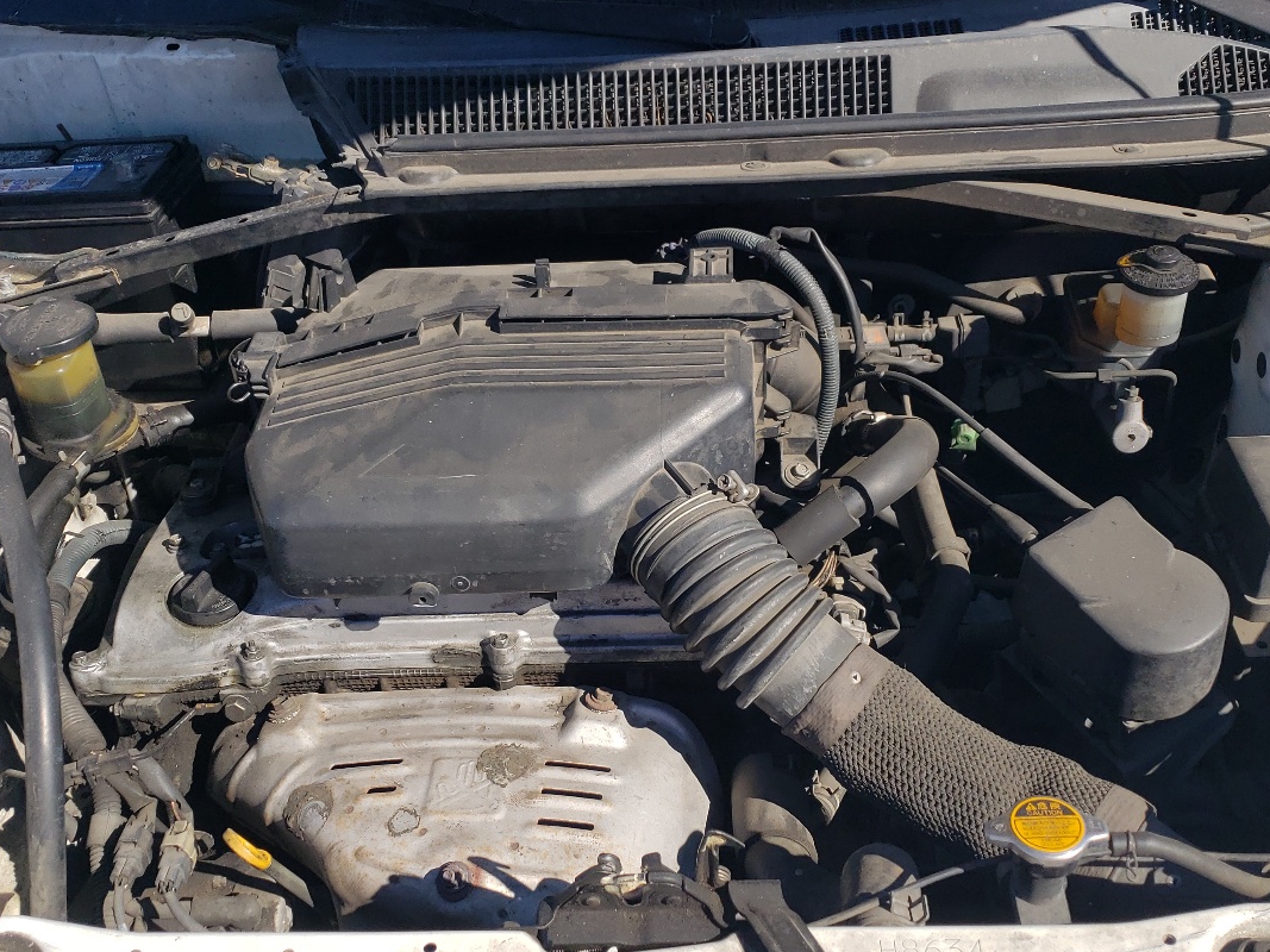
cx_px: 672
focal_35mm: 39
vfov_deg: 36.8
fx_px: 1431
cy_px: 531
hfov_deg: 47.8
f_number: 1.5
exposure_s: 1/3333
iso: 50
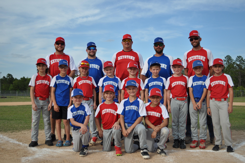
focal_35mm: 36
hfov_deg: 53.2
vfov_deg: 36.8
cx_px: 122
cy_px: 82
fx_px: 245
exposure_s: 1/1250
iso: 200
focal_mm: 24
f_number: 4
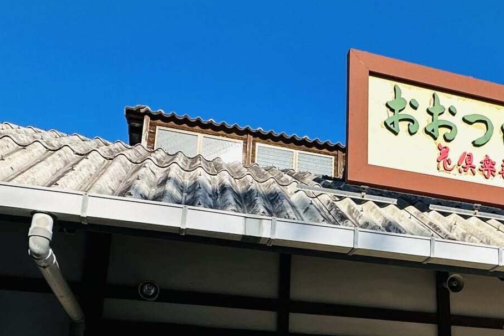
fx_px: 574
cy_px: 317
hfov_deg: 45.8
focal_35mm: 41
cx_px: 374
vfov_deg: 30.8
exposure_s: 1/1531
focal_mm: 2.22
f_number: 2.2
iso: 50
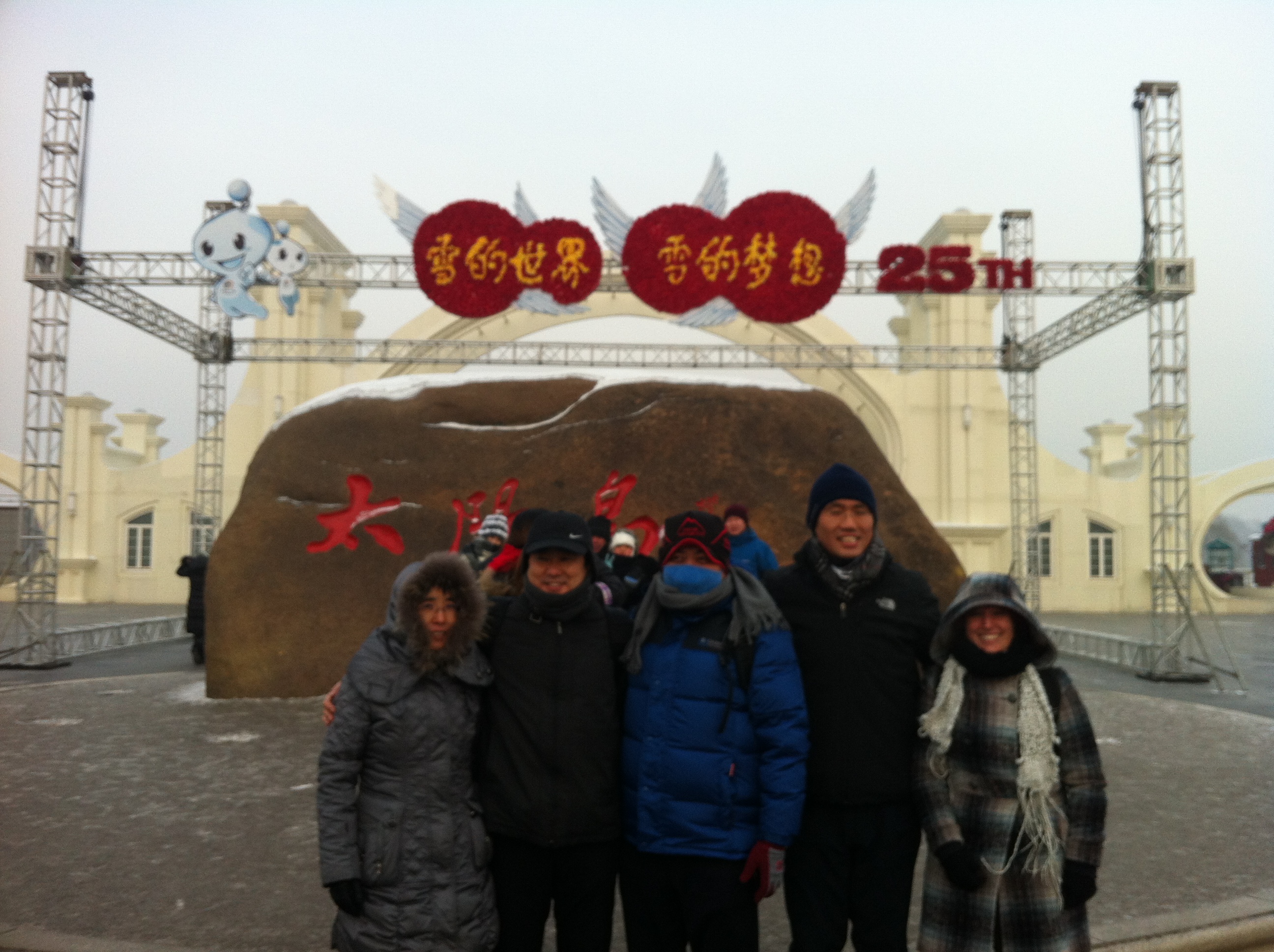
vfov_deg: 40.6
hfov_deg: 52.7
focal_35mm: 35
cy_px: 476
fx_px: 1286
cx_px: 637
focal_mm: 3.85
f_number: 2.8
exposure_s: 1/277
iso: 80
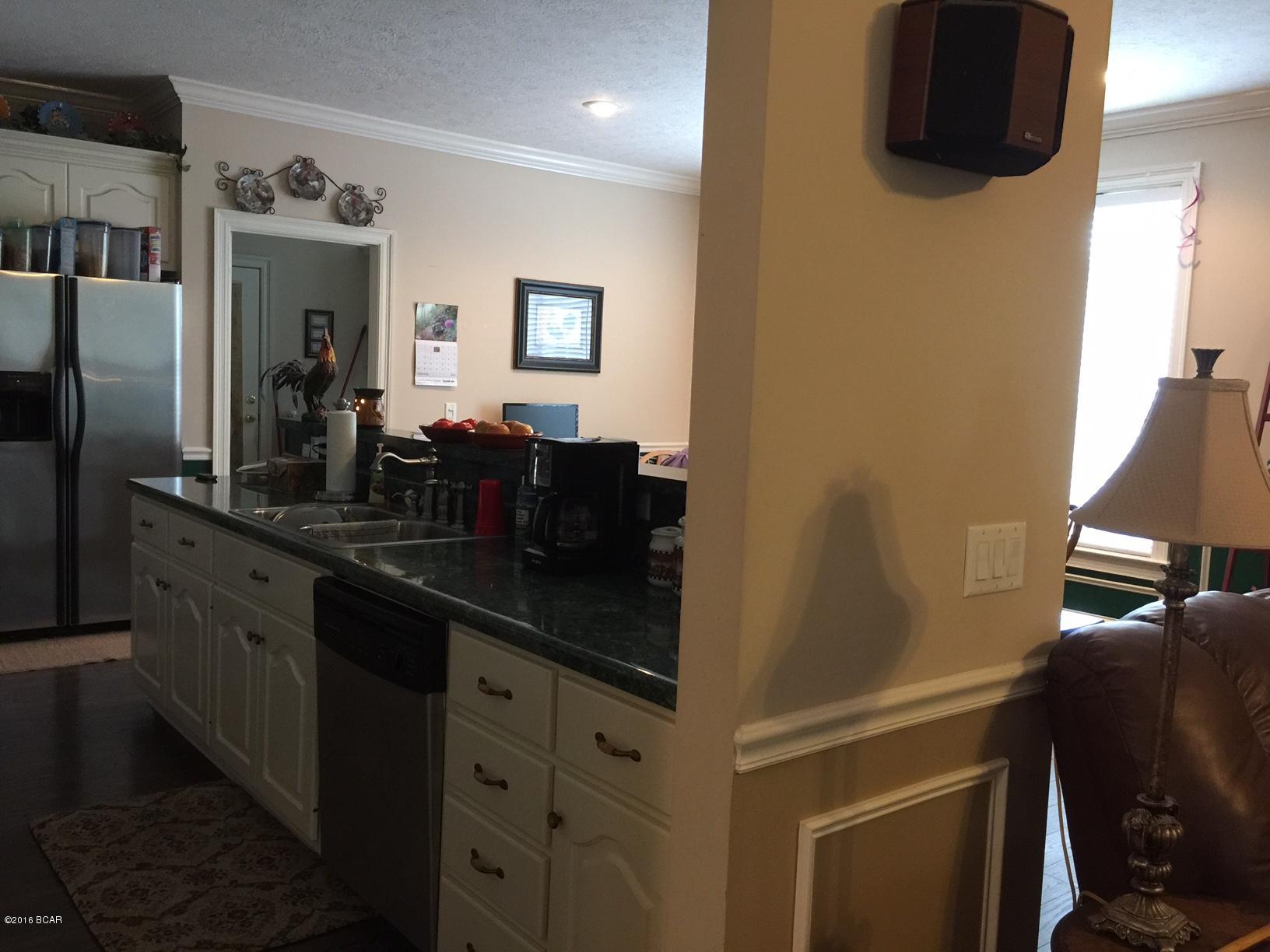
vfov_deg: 48.2
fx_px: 1064
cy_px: 476
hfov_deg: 61.7
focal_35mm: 29
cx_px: 635
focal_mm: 4.15
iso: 125
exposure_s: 1/15
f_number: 2.2
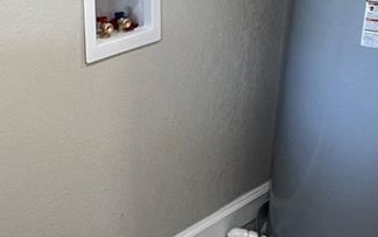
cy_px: -5
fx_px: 526
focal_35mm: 51
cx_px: 76
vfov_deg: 24.2
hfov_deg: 38.1
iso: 125
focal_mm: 1.57
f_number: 1.8
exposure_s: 1/60
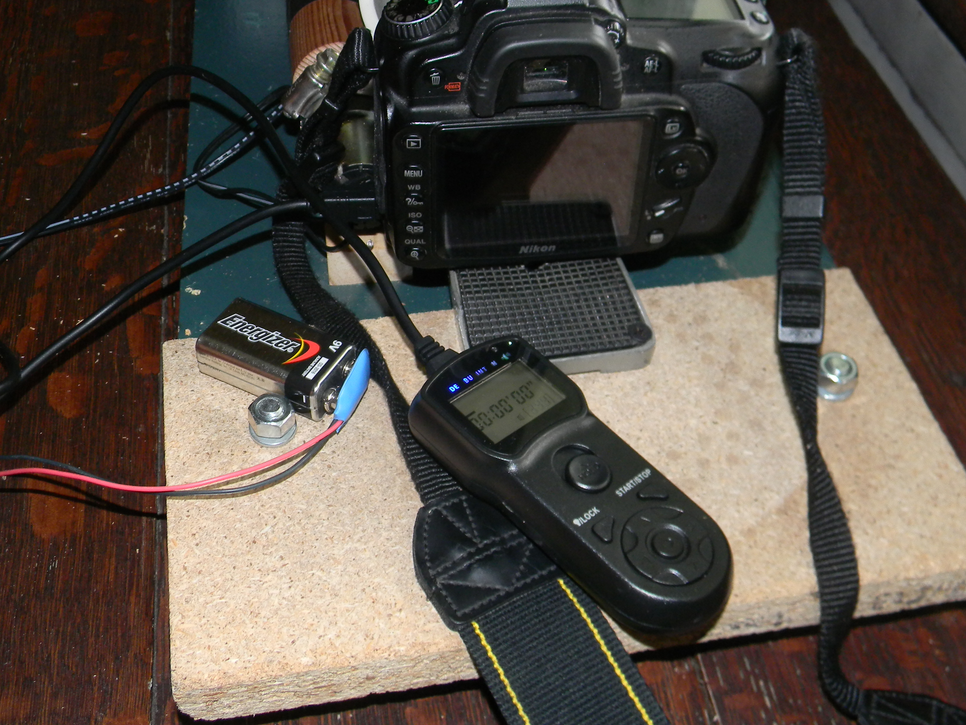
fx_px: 1228
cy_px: 345
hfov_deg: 42.9
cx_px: 532
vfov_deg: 32.9
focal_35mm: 44
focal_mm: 6.4
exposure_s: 1/30
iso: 200
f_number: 3.7
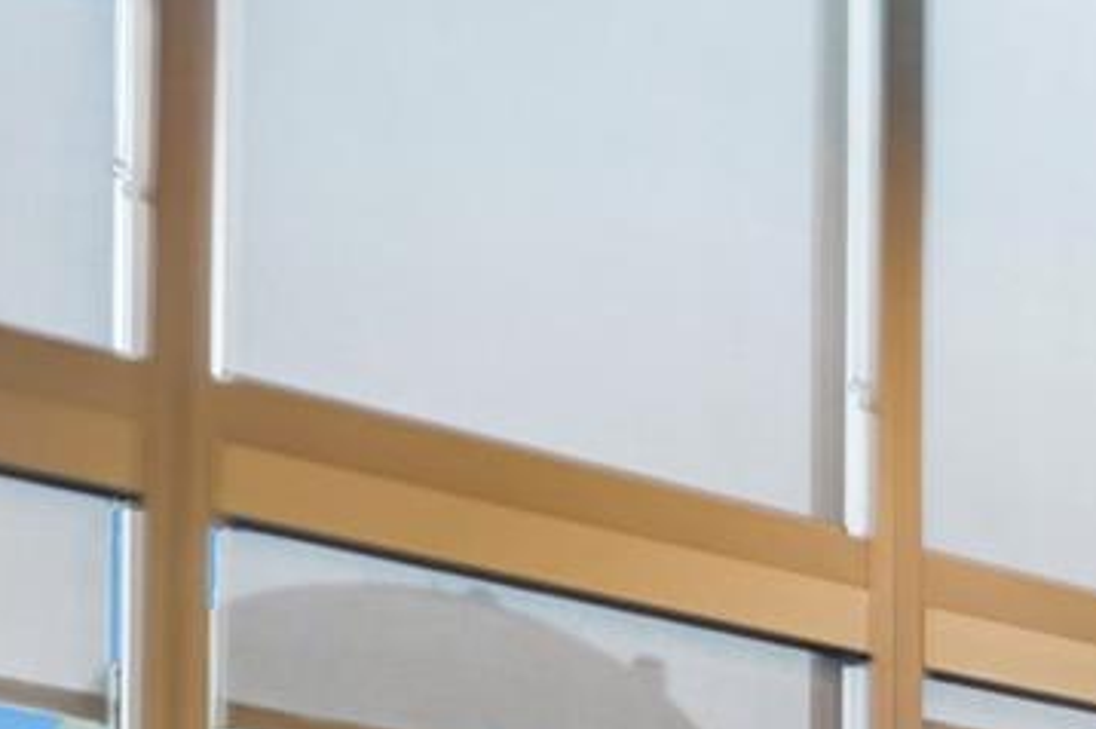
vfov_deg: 15.9
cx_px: 1926
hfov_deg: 21.2
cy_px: 1456
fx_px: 2038
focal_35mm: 67
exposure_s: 1/60
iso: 640
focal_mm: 10
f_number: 8
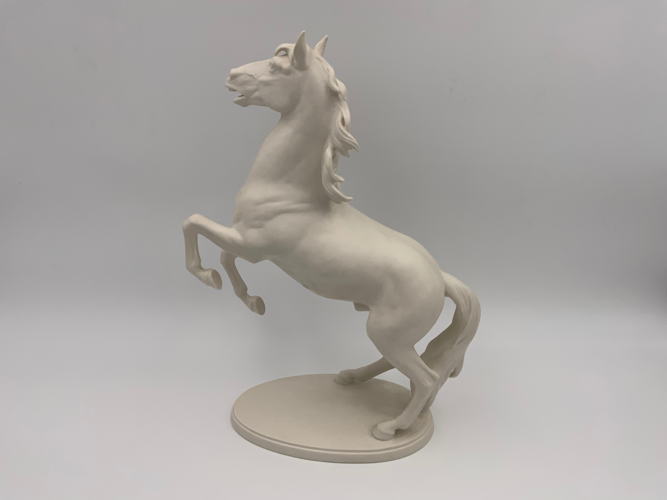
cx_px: 334
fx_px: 559
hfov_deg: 61.7
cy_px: 250
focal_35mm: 29
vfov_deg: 48.2
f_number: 1.8
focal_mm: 3
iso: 16
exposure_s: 1/1279
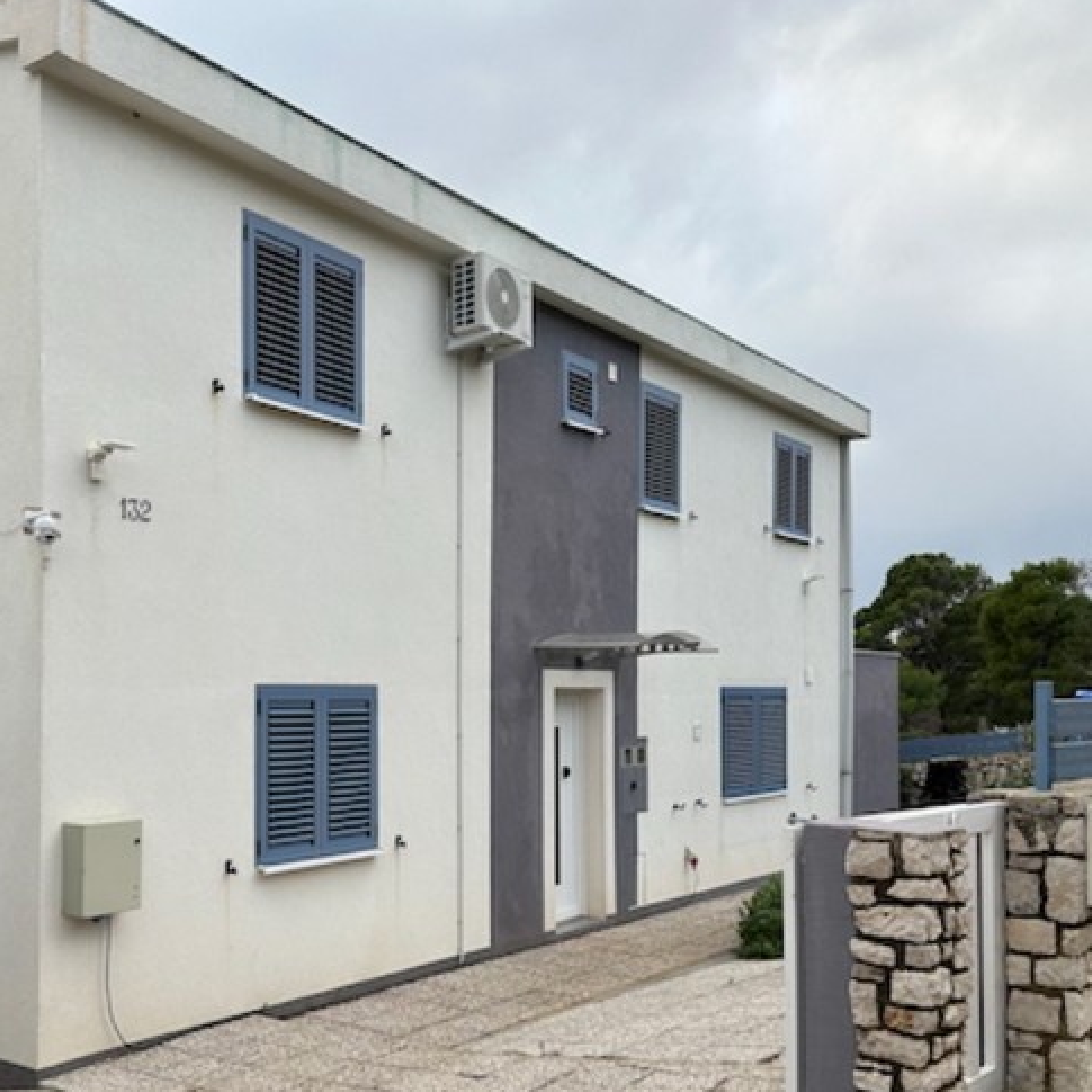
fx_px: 1249
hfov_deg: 46.6
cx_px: 374
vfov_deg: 46.9
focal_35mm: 35
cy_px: 669
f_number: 1.78
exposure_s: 1/663
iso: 80
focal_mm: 6.86
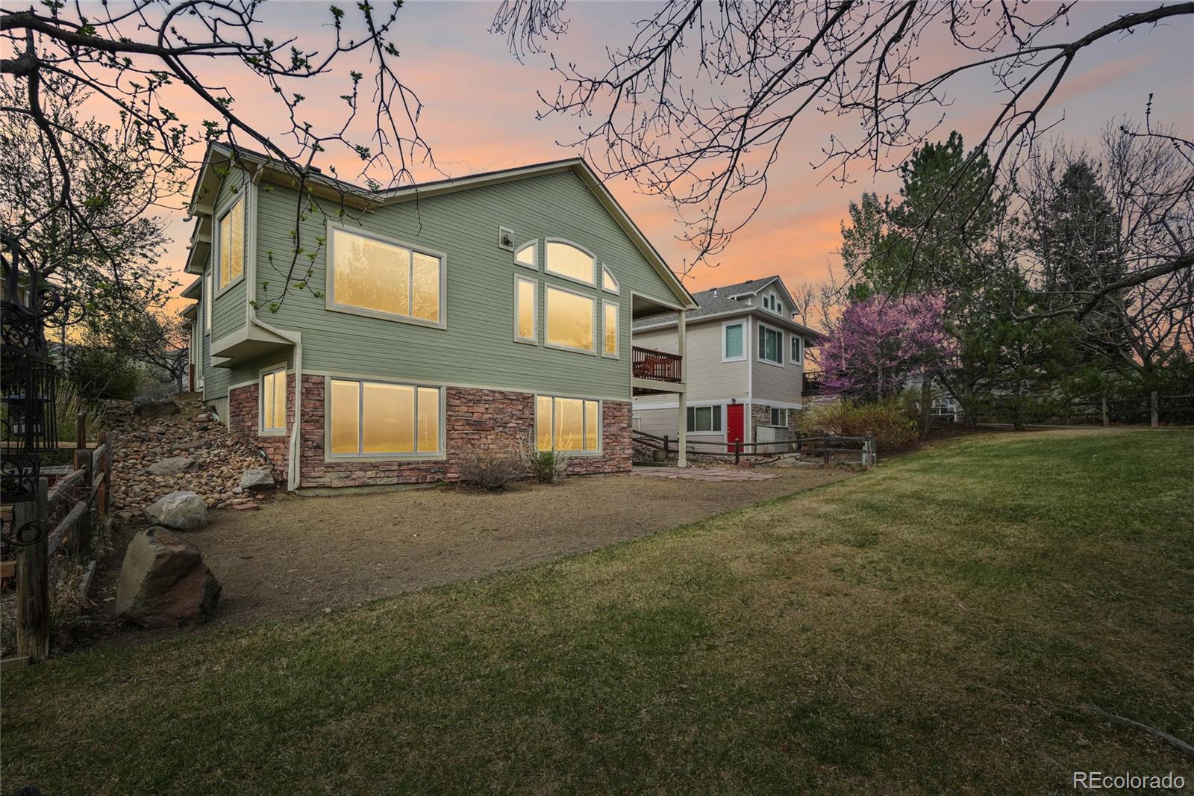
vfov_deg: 77.3
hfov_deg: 100.4
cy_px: 398
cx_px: 597
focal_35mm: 15
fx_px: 497
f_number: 8
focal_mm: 10
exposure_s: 1/500
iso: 400
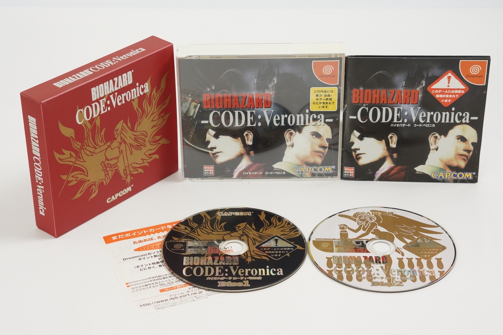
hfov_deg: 27.0
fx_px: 1048
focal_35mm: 75
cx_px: 252
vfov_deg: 18.2
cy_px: 168
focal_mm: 50
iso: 640
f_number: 6.3
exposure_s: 1/80
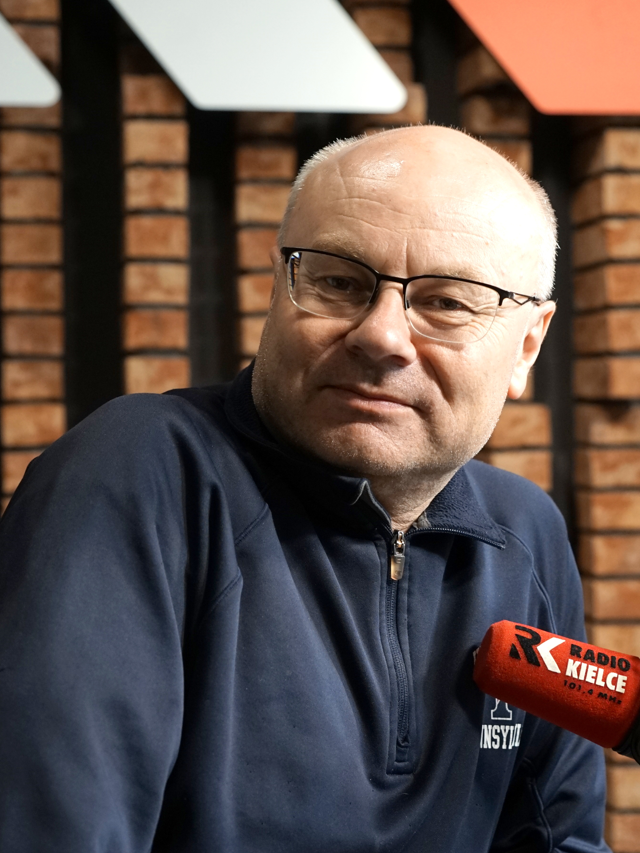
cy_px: 436
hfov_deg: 21.3
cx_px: 287
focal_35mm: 69
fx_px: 1701
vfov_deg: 28.2
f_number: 4
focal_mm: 43
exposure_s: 1/80
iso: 1250
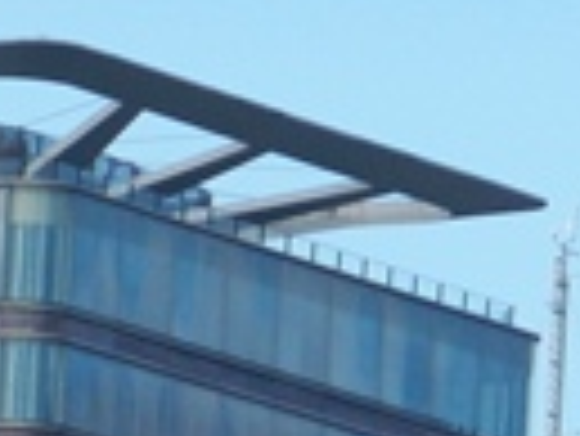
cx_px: -67
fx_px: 15714
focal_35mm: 937
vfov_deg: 1.6
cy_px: 921
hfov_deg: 2.1
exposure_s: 1/640
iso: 160
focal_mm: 34
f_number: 5.3
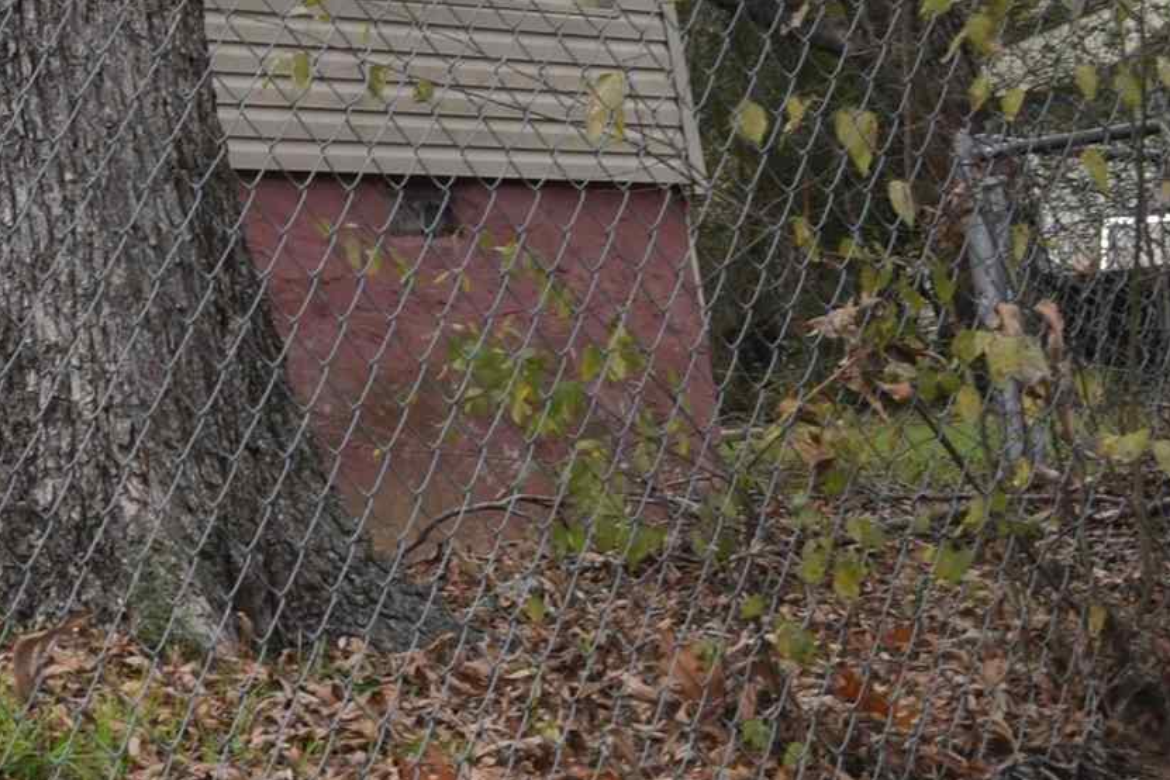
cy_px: -203
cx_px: -864
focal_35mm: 122
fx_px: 3965
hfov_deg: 14.9
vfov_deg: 11.0
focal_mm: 22
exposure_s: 1/100
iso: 100
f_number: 8
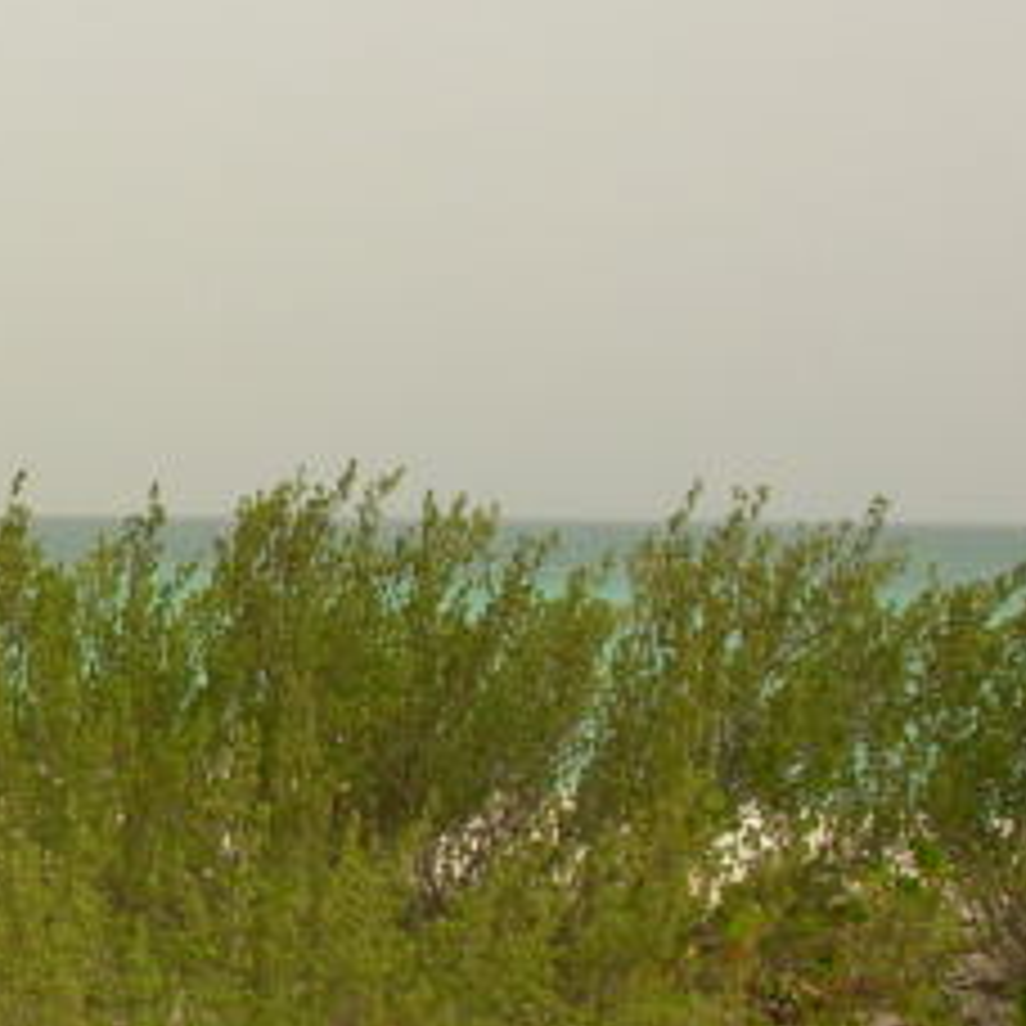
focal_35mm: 118
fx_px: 3957
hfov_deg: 13.9
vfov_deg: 14.8
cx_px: -464
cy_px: 544
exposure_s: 1/431
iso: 50
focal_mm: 6.3
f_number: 4.9
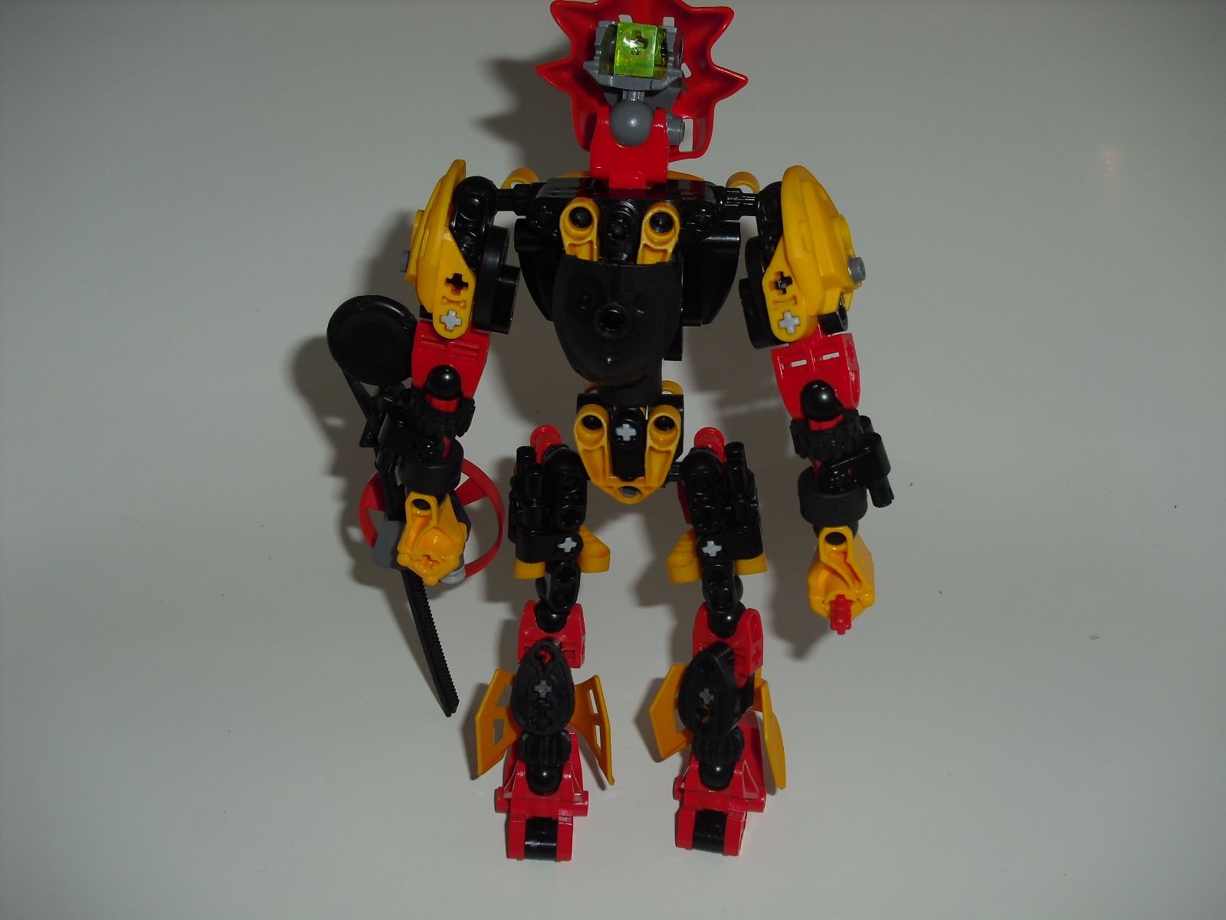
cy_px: 460
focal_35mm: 36
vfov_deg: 39.7
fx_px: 1275
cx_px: 613
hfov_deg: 51.4
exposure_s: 1/60
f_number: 3.1
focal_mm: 6.3
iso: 64
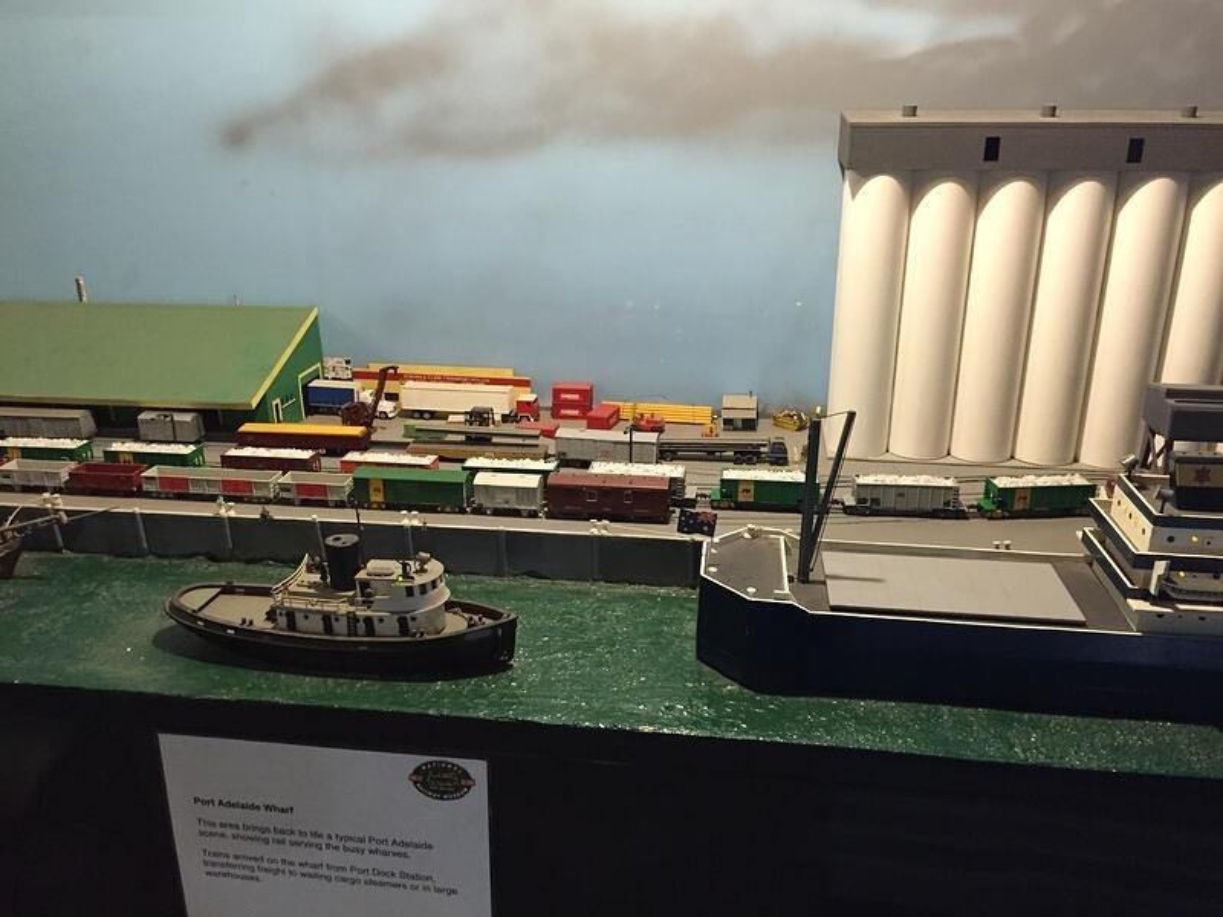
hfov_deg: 61.7
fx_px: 1025
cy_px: 458
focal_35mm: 29
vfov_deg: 48.2
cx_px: 612
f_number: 2.2
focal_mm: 4.15
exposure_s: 1/15
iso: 250
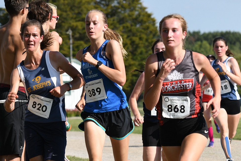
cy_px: 80
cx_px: 120
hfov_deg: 13.0
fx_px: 1054
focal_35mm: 158
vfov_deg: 8.7
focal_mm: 105
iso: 160
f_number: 5
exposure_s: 1/1000
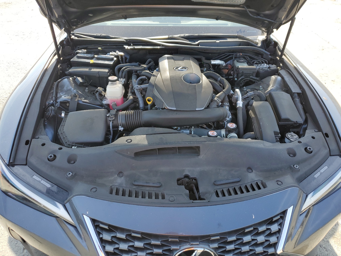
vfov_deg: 53.1
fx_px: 256
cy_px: 128
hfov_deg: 67.3
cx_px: 170
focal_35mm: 26
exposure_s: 1/526
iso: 50
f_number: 1.5
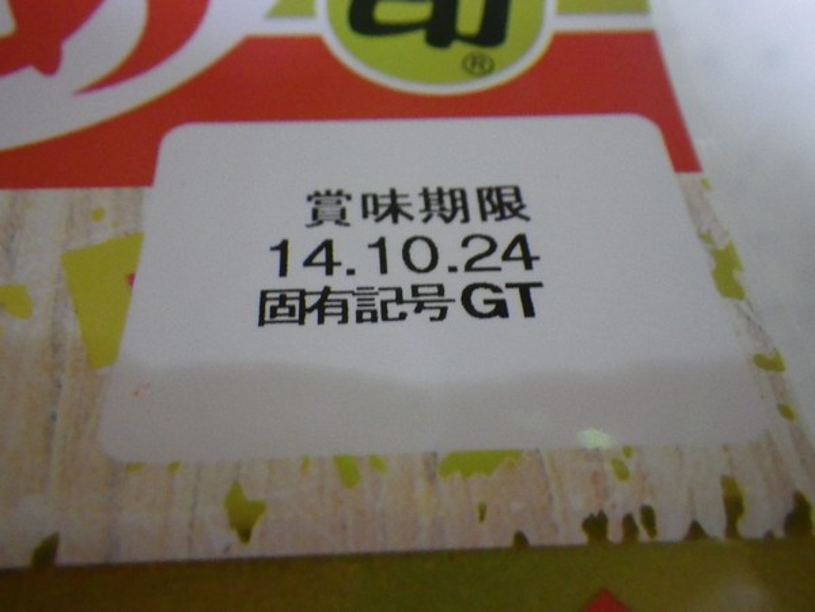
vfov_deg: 41.8
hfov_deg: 54.0
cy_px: 306
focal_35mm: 34
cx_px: 408
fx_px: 800
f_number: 3.8
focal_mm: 6.1
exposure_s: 1/25
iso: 800
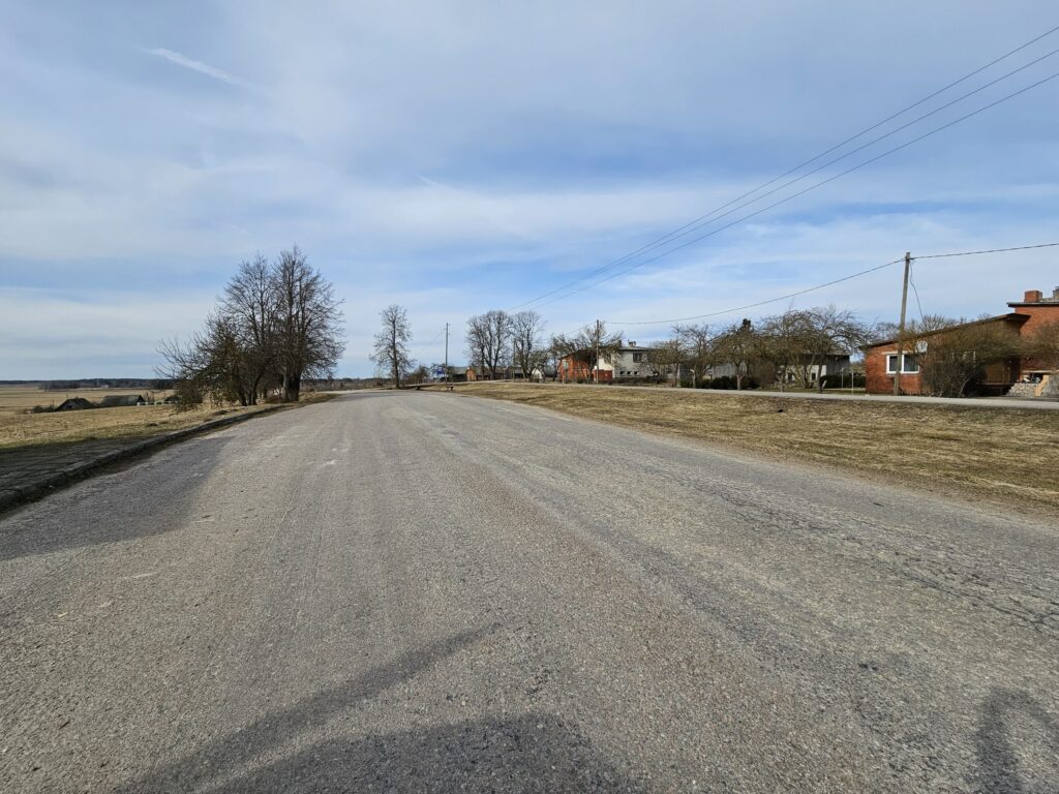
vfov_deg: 89.9
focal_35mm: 13
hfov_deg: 106.2
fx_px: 398
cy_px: 397
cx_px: 530
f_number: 2.2
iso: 50
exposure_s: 1/2866
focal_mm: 2.2
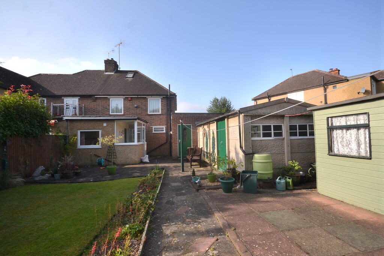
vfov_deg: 77.3
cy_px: 128
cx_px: 192
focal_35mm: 15
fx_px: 160
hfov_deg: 100.4
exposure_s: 1/160
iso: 100
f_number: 6.3
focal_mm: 10
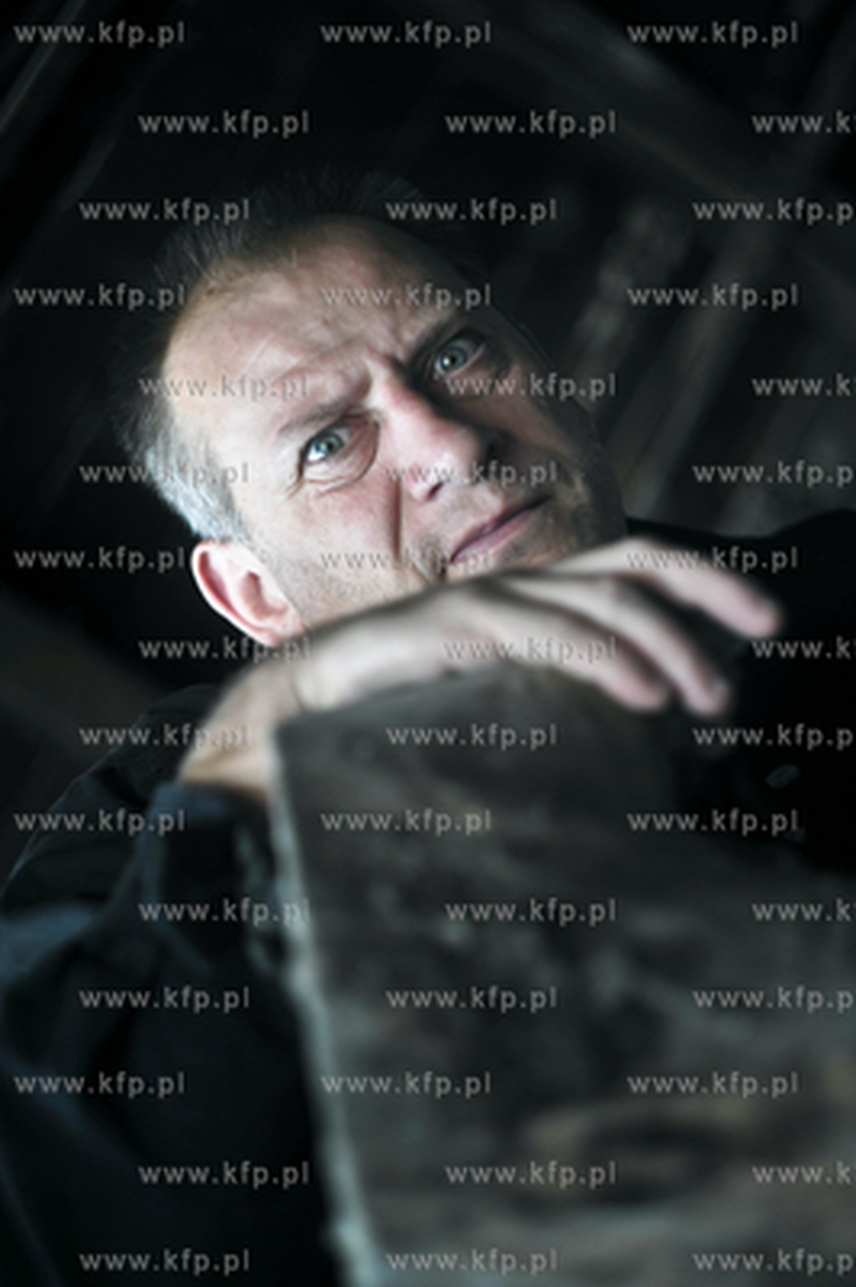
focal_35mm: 86
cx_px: 428
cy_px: 644
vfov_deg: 23.7
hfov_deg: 15.9
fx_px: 3072
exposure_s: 1/250
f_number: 3.5
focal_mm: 86
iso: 400
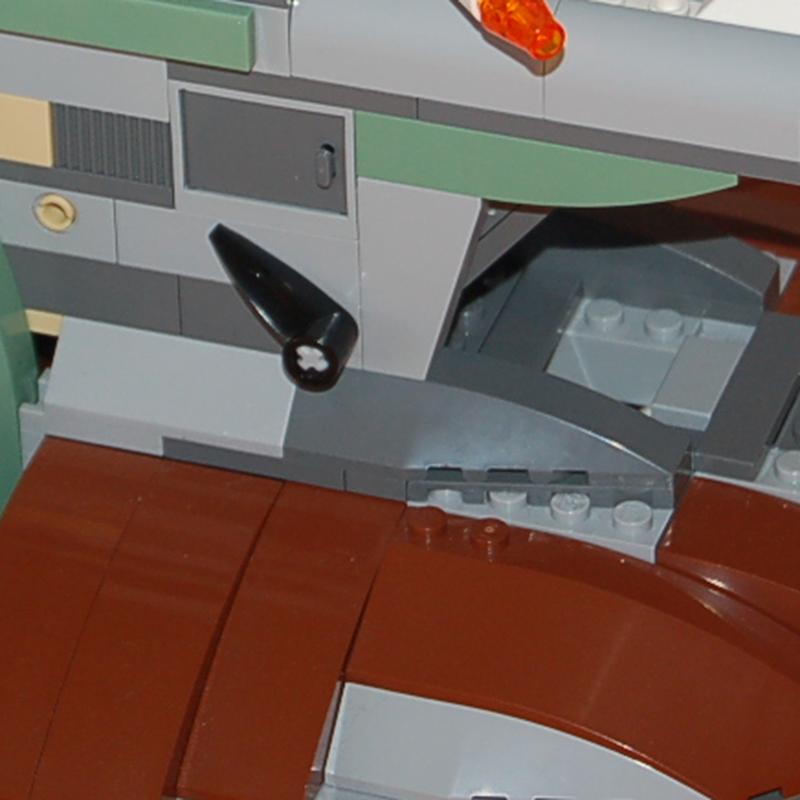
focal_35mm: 241
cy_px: -33
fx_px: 6313
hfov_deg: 7.2
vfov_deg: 7.2
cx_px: 468
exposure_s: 1/60
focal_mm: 55
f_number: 5.6
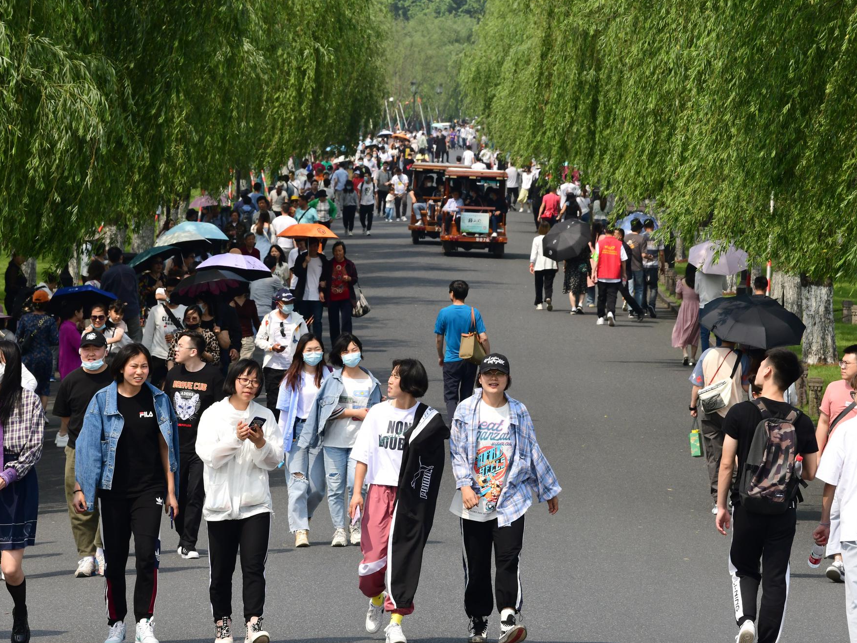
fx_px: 4853
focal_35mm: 196
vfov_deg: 7.6
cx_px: 457
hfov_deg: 10.1
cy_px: 325
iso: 1000
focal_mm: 175
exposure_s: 1/800
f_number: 14
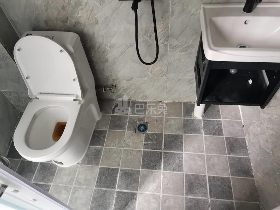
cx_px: 140
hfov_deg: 67.3
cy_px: 105
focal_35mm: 26
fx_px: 210
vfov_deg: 53.1
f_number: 1.8
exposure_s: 1/33.3
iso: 400
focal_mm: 4.75
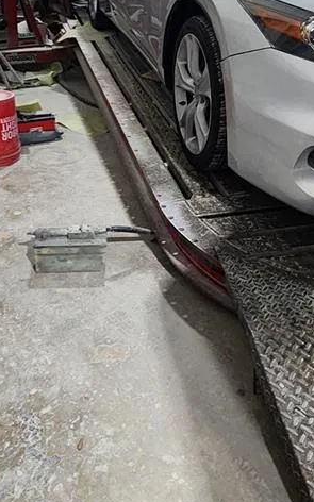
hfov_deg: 36.3
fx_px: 479
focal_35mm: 35
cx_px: 151
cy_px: 82
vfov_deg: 51.0
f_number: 2.2
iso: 400
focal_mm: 2.2
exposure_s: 1/40
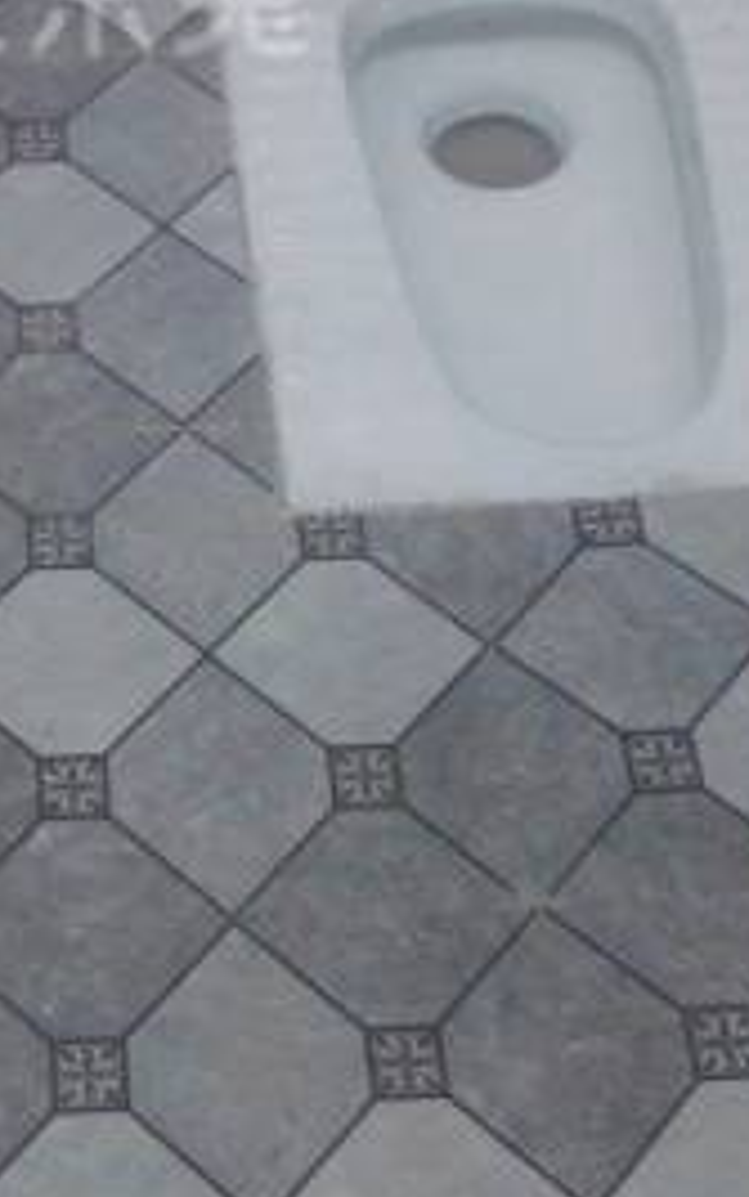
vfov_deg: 22.2
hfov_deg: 14.4
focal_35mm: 89
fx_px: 2905
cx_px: -49
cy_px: -58
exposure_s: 1/25
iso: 400
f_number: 2
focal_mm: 3.83
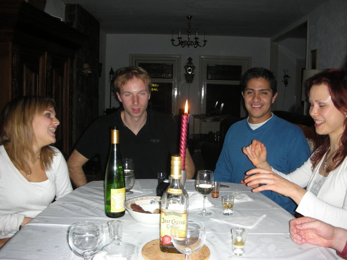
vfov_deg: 40.7
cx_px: 174
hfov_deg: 52.6
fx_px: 351
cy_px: 130
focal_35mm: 35
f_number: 3
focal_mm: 5.8
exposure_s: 1/60.1
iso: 102
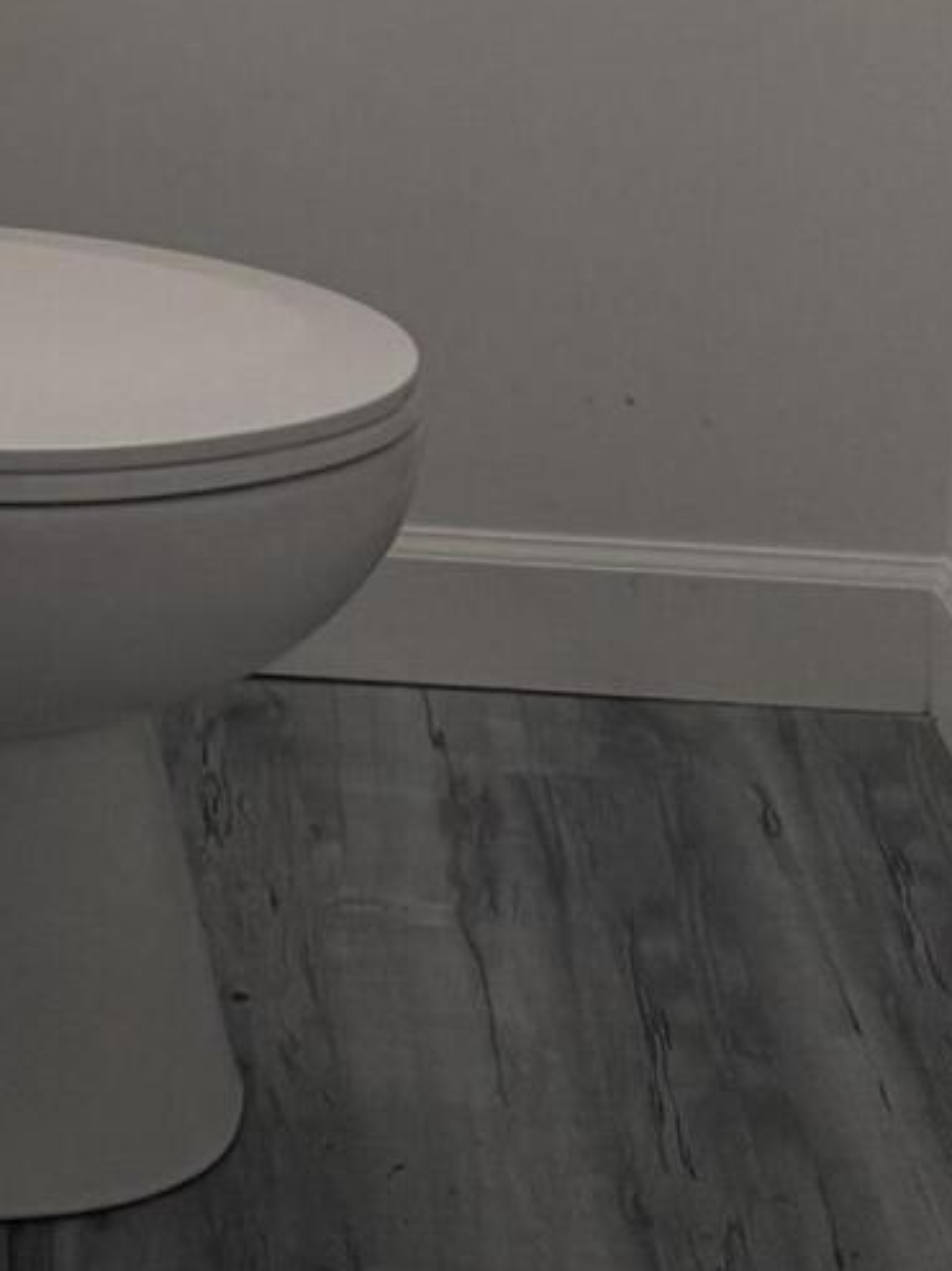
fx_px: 3558
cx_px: -192
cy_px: -449
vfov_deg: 18.6
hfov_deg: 14.7
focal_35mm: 97
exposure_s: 1/120
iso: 250
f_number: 1.78
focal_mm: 6.76
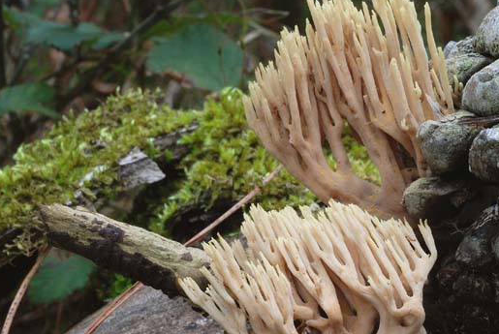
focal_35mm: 131
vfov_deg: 10.5
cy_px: 191
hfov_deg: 15.6
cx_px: 355
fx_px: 1818
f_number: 22
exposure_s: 1/2.5
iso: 200
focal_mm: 60
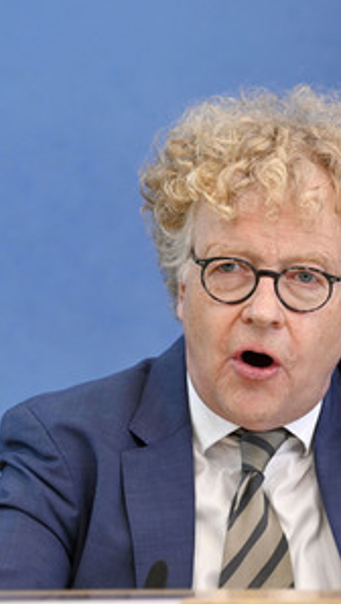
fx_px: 3434
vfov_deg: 10.1
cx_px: 381
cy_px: 302
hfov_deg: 5.7
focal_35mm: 214
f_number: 5.6
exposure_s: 1/500
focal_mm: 135
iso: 3200
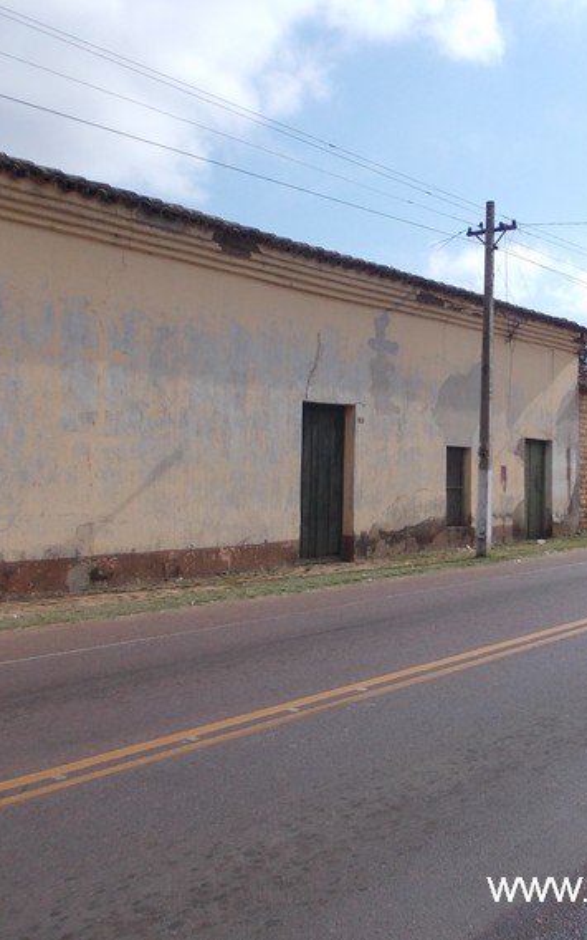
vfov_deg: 49.3
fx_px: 1024
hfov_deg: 31.5
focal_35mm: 40
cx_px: 435
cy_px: 473
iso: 80
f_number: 5.4
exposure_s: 1/500
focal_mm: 4
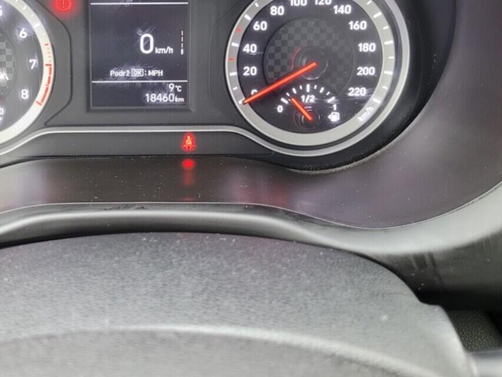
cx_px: 122
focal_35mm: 44
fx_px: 638
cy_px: 131
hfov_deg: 41.6
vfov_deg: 32.6
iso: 320
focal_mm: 5.4
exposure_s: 1/40
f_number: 1.8
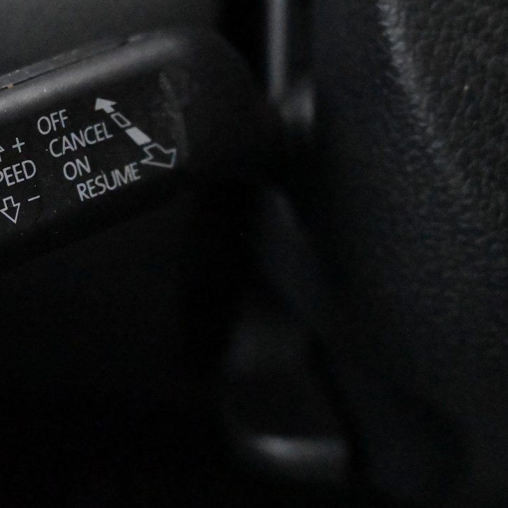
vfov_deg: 27.6
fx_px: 1029
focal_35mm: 62
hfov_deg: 26.7
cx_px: 43
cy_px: 173
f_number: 4
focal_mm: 22
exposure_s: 1/40
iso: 22800
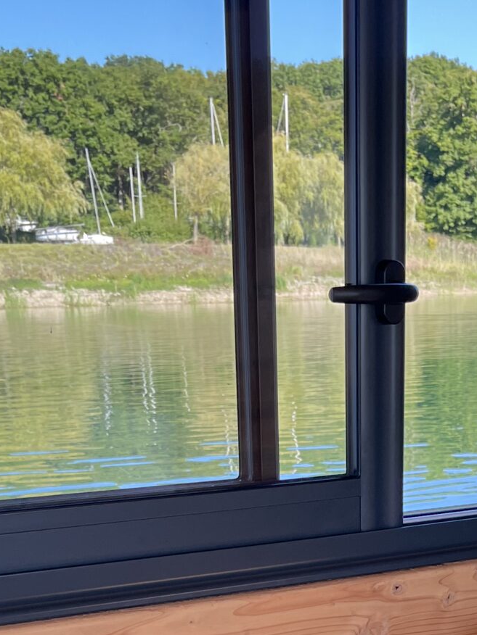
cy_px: 777
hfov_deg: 19.2
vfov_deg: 23.3
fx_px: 1396
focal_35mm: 76
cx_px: 367
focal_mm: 5.1
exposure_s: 1/422
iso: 50
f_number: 1.6
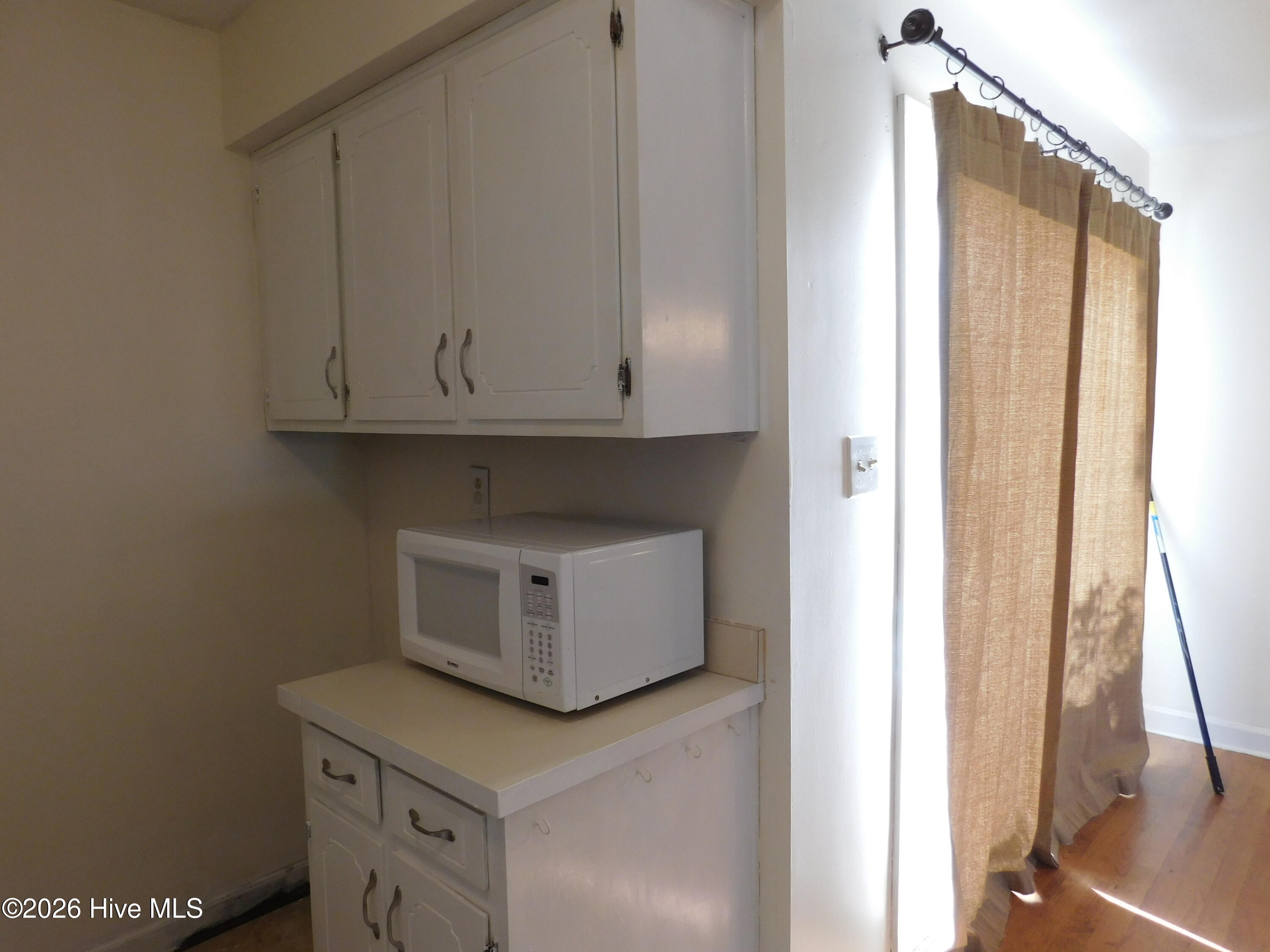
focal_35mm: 23
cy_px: 476
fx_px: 844
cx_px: 635
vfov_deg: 58.9
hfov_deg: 73.9
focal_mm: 4
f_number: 3
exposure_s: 1/50
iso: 125
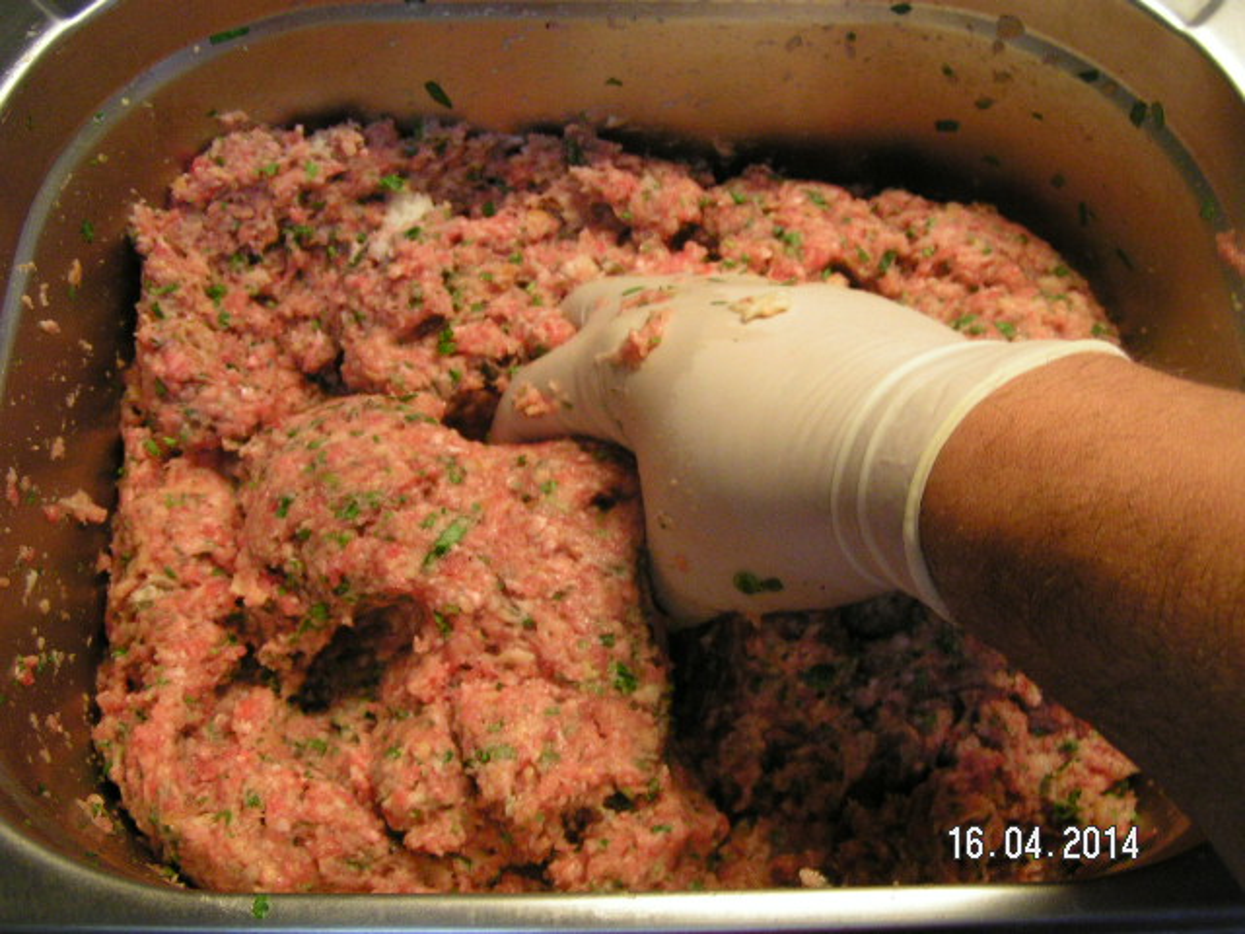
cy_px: 467
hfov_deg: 49.0
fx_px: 1367
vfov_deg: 37.7
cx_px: 622
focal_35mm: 38
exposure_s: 1/30
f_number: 2.8
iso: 200
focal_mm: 5.8
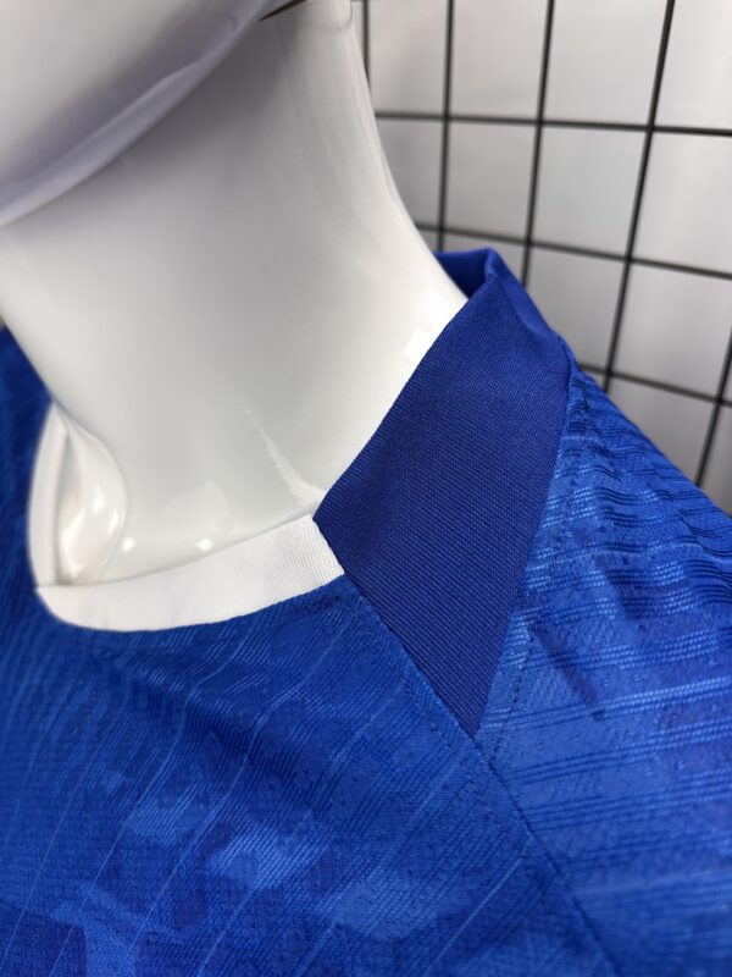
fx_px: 677
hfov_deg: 56.8
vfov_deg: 71.6
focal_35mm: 24
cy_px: 488
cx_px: 366
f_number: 1.78
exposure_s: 1/120
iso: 64
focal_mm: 6.86
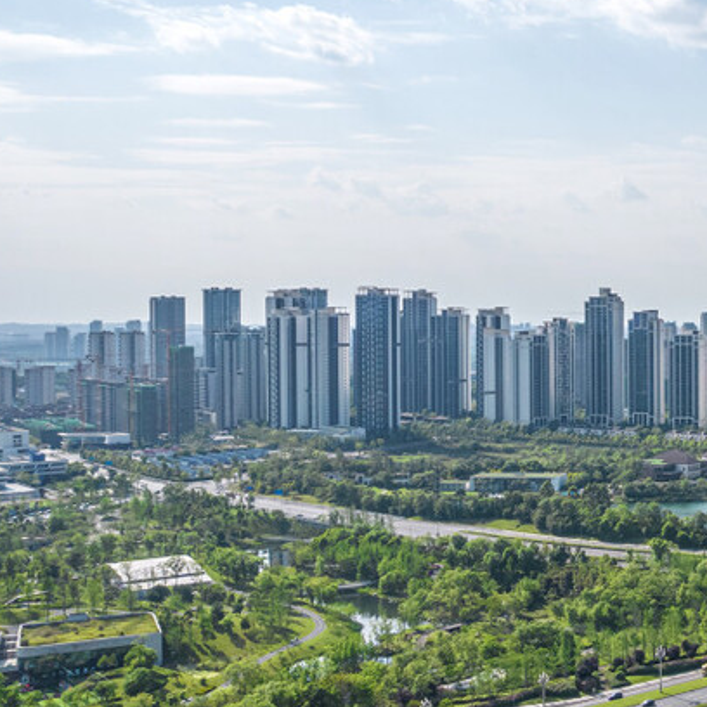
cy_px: 319
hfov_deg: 26.8
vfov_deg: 31.1
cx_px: 889
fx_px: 1271
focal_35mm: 55
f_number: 2.8
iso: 100
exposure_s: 1/4000
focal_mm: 8.38
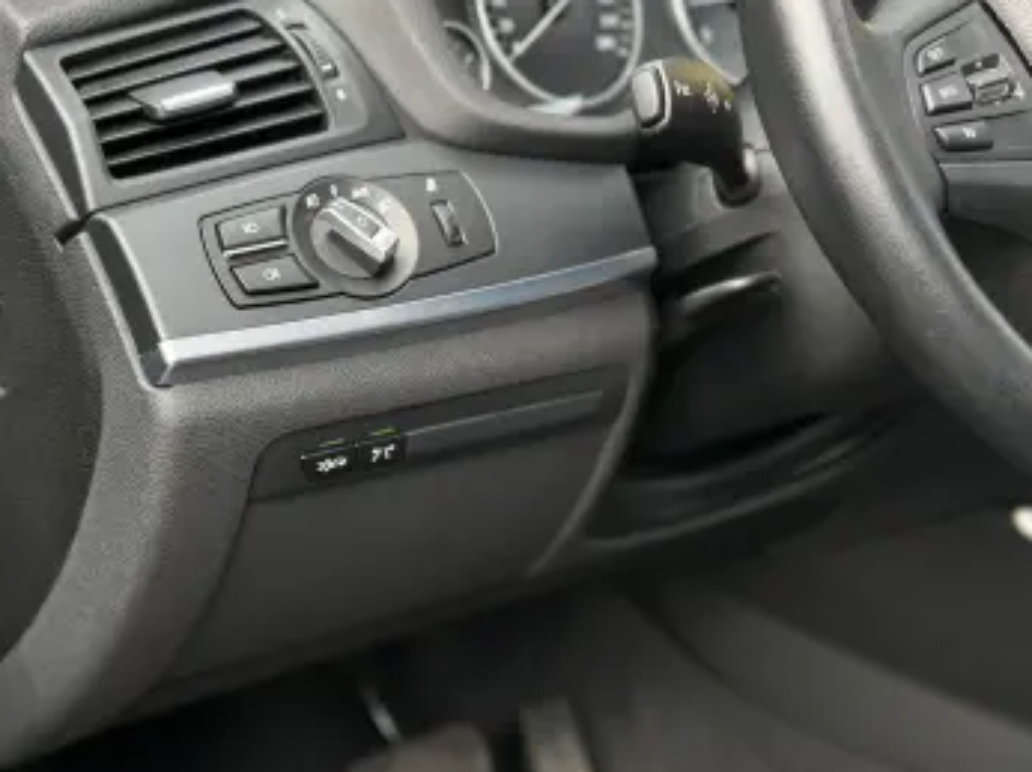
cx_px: 507
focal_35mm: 50
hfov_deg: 38.2
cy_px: 385
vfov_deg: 29.1
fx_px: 1490
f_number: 1.78
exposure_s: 1/381
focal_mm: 6.76
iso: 100
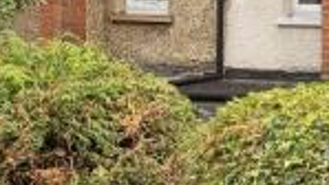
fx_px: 1946
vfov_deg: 5.5
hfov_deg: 9.4
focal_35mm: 223
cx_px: 473
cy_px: 94
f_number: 5.6
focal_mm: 31
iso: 640
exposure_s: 1/800
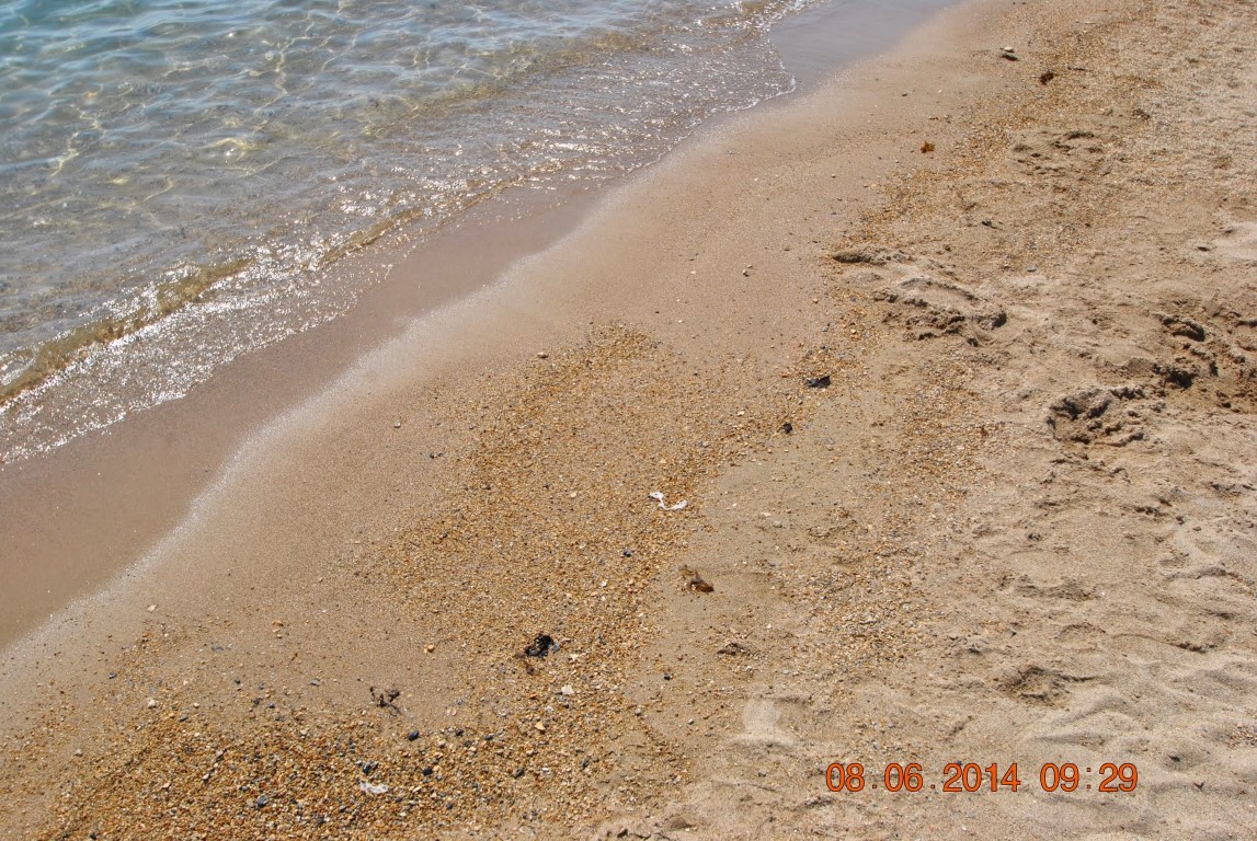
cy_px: 420
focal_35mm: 36
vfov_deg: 37.0
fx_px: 1259
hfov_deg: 53.1
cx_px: 628
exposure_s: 1/250
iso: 100
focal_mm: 24
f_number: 8
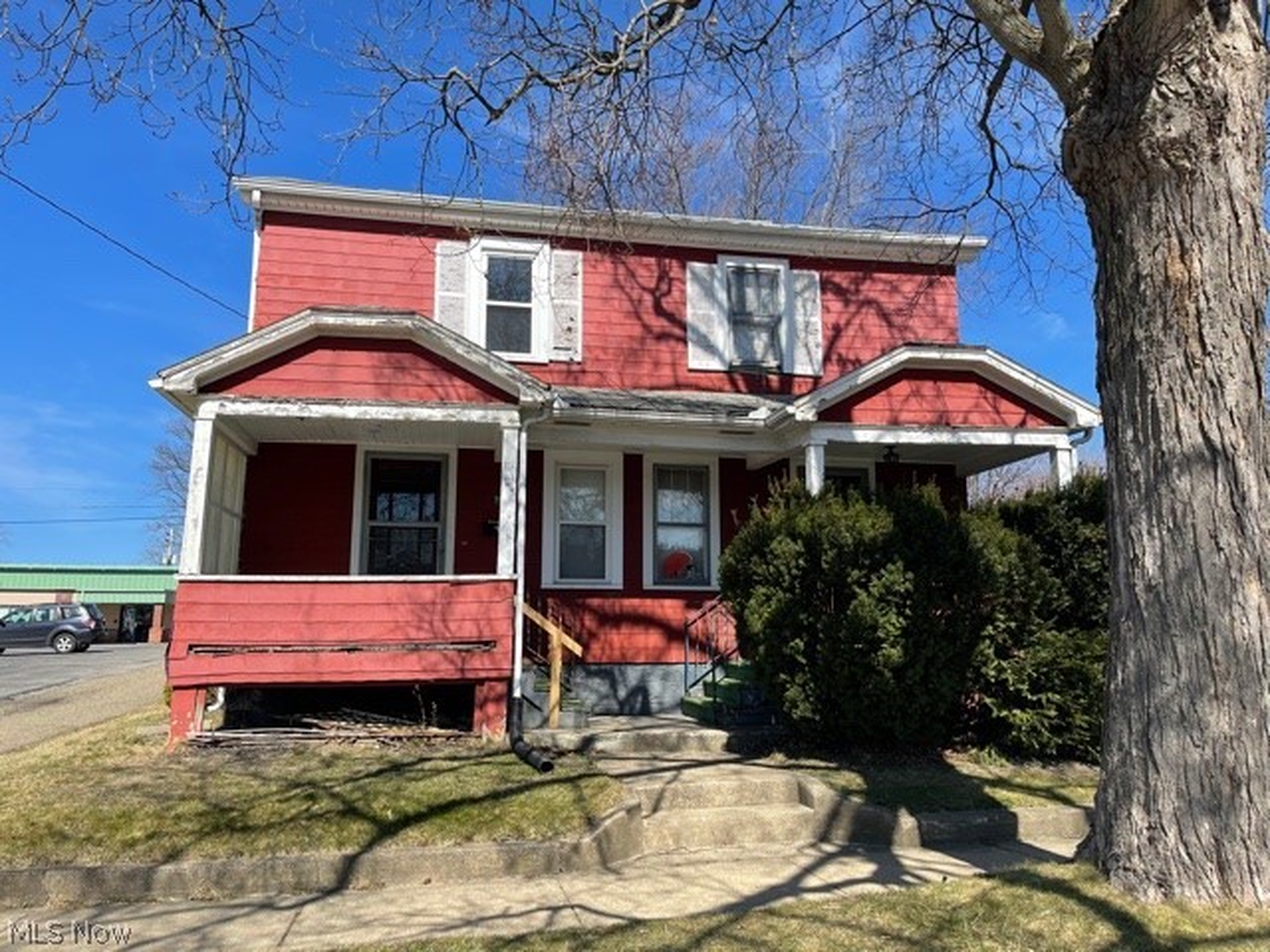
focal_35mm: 26
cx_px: 635
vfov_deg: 53.1
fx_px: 954
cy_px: 476
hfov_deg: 67.3
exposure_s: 1/3086
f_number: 1.6
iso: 32
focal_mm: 5.1
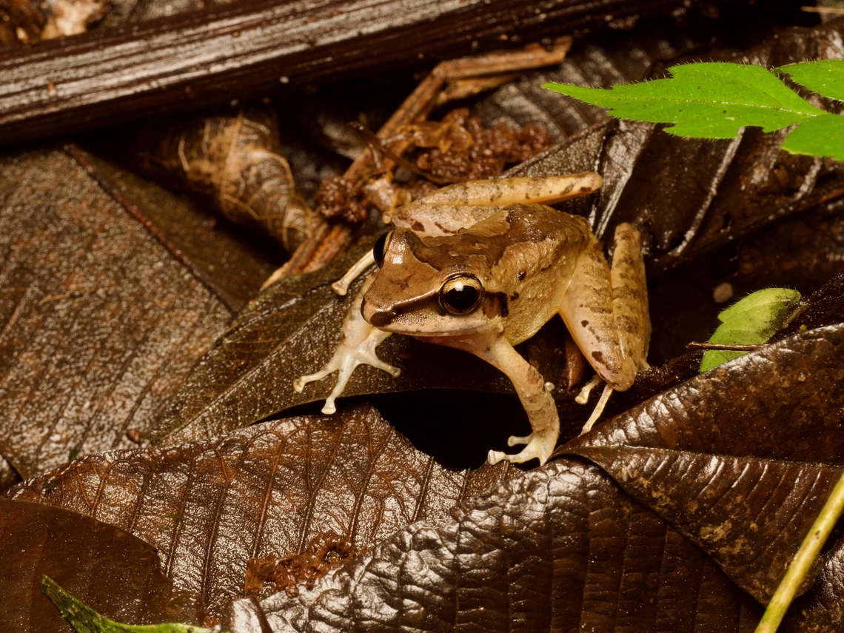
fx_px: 2926
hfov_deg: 16.4
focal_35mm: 120
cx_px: 422
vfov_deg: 12.3
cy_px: 316
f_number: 11
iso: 400
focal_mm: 60
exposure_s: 1/60
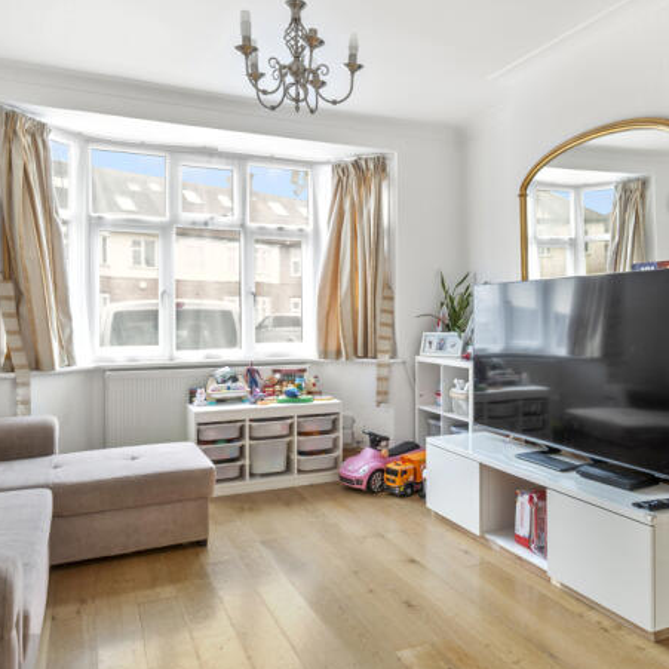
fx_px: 590
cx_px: 396
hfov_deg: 58.7
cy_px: 302
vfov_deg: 59.0
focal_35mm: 27
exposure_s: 1/1.25
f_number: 16
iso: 200
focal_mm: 14
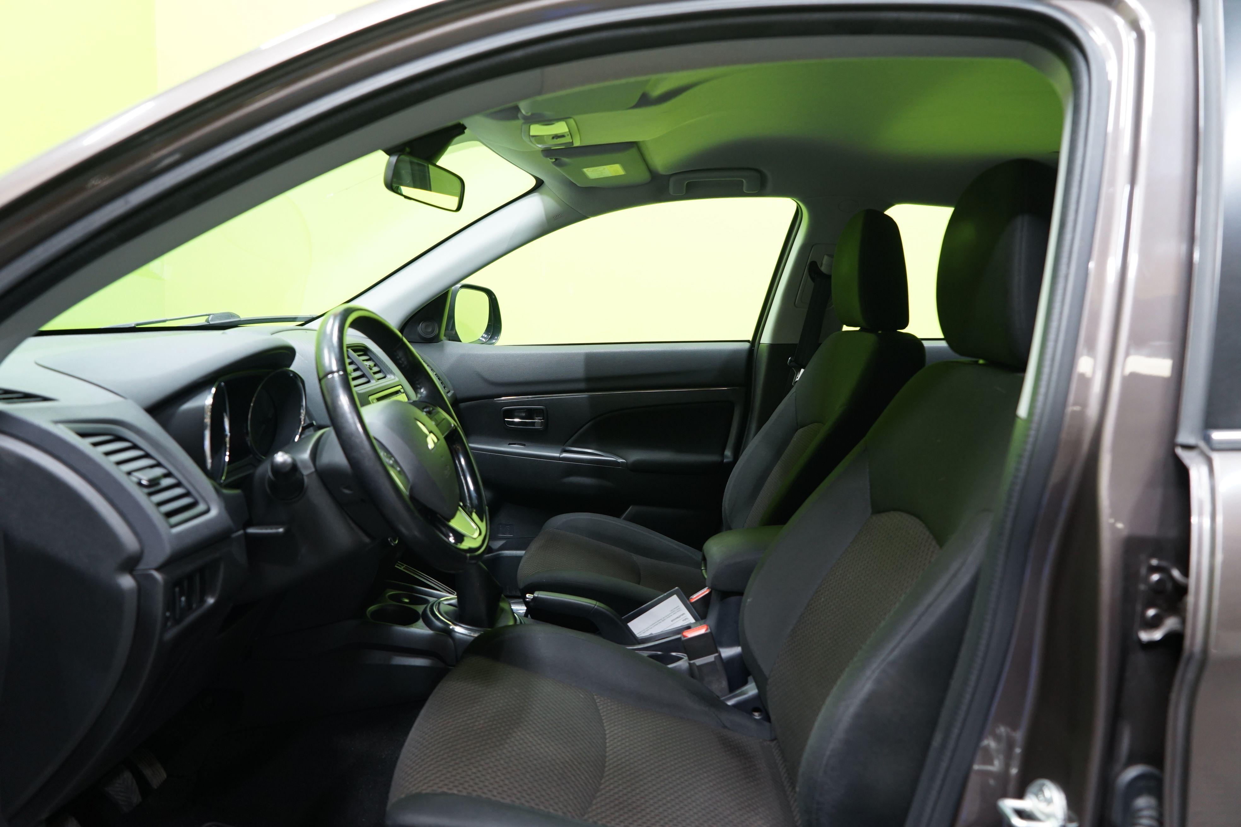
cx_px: 620
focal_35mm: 25
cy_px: 414
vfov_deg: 51.3
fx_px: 862
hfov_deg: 71.5
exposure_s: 1/20
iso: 800
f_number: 4.5
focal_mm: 25
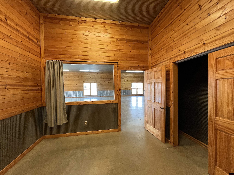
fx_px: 88
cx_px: 117
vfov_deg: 89.9
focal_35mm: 13
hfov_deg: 106.2
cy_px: 88
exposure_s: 1/120
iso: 250
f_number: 1.8
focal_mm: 1.57
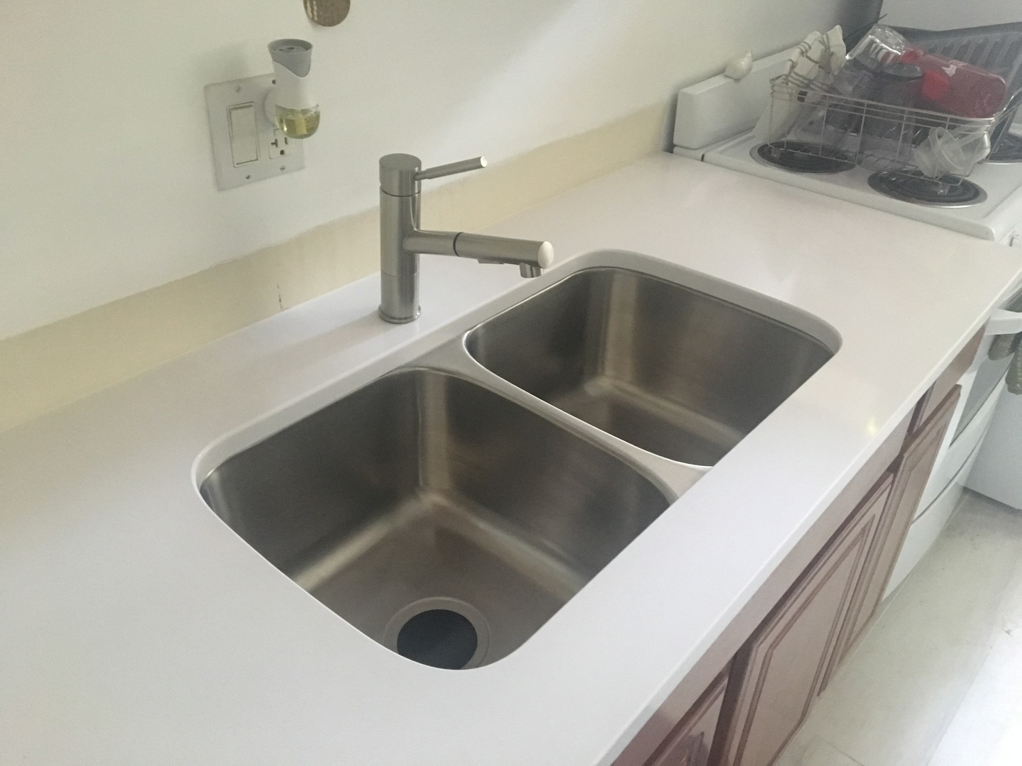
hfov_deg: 61.7
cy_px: 383
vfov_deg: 48.2
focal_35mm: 29
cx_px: 511
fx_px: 856
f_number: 2.2
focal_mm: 4.15
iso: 320
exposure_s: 1/15
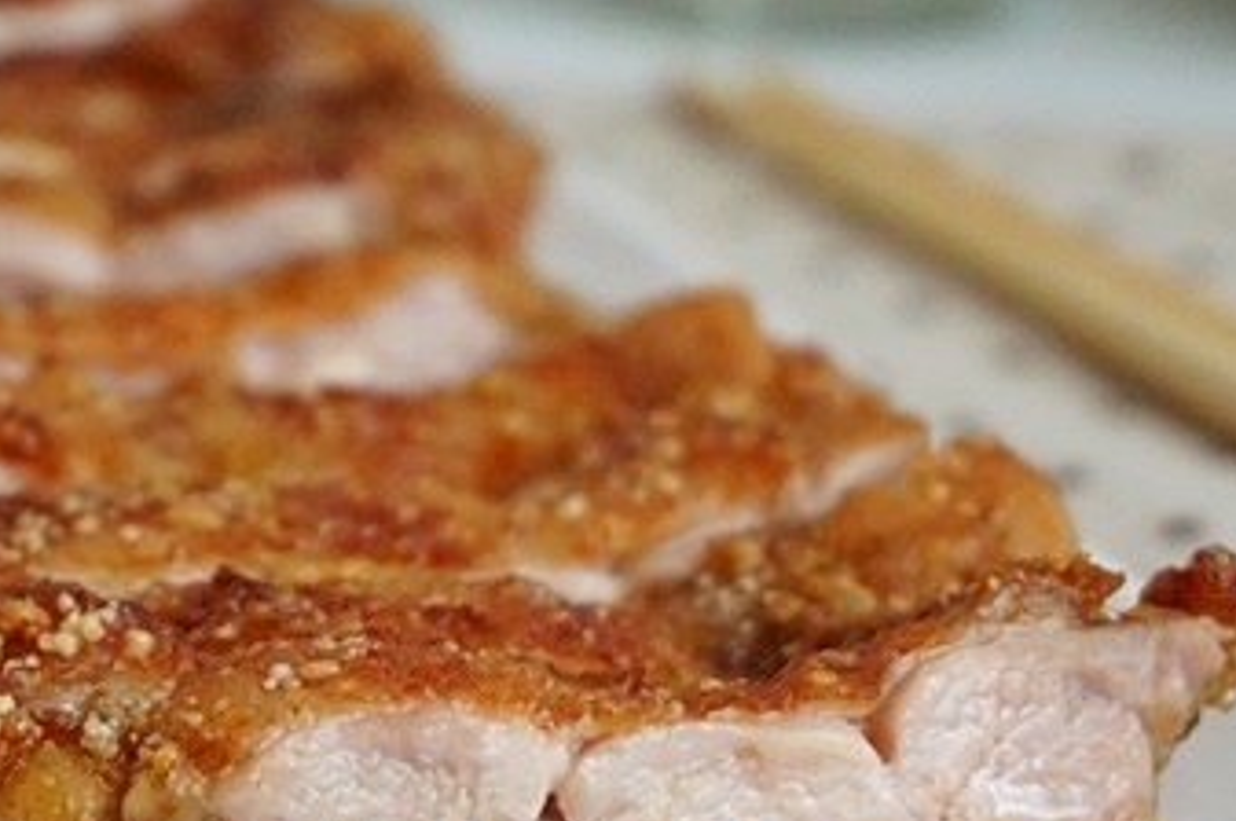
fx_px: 4733
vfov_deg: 9.9
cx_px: 635
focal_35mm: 138
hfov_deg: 14.9
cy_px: 636
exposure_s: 1/160
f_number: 5.6
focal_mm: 50
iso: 3200
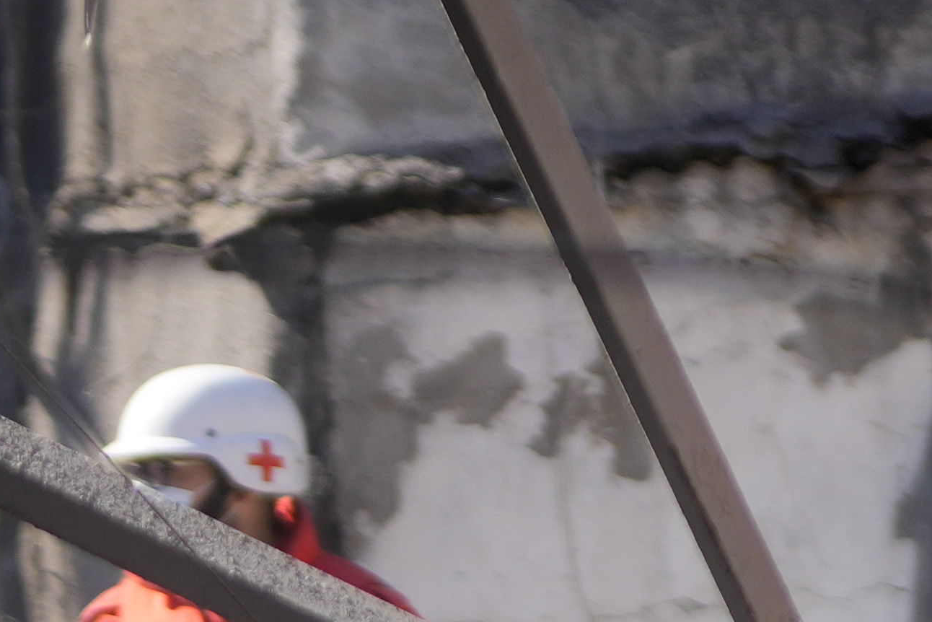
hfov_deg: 4.3
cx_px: 2185
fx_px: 12118
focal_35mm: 468
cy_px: -111
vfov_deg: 2.9
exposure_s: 1/1250
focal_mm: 70
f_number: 2.8
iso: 200
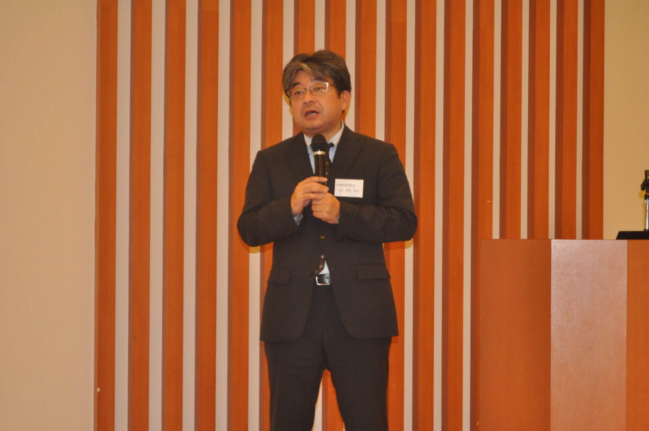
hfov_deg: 24.6
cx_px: 324
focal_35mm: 82
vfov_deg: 16.5
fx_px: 1485
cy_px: 216
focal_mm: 55
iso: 800
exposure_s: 1/60
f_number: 5.6
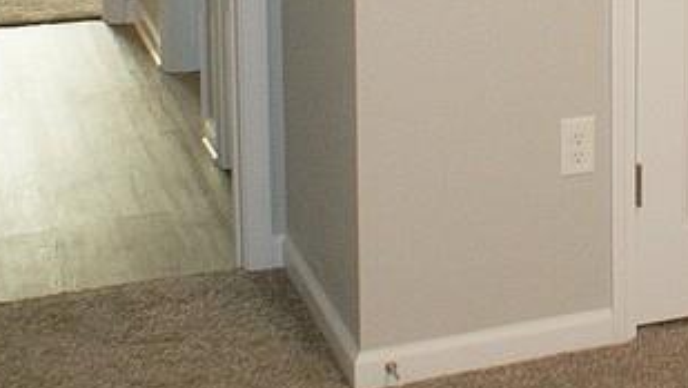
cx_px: 824
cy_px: -239
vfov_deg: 12.8
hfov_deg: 22.3
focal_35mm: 88
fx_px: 1606
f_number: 5.6
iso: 400
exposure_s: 1/80
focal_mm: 18
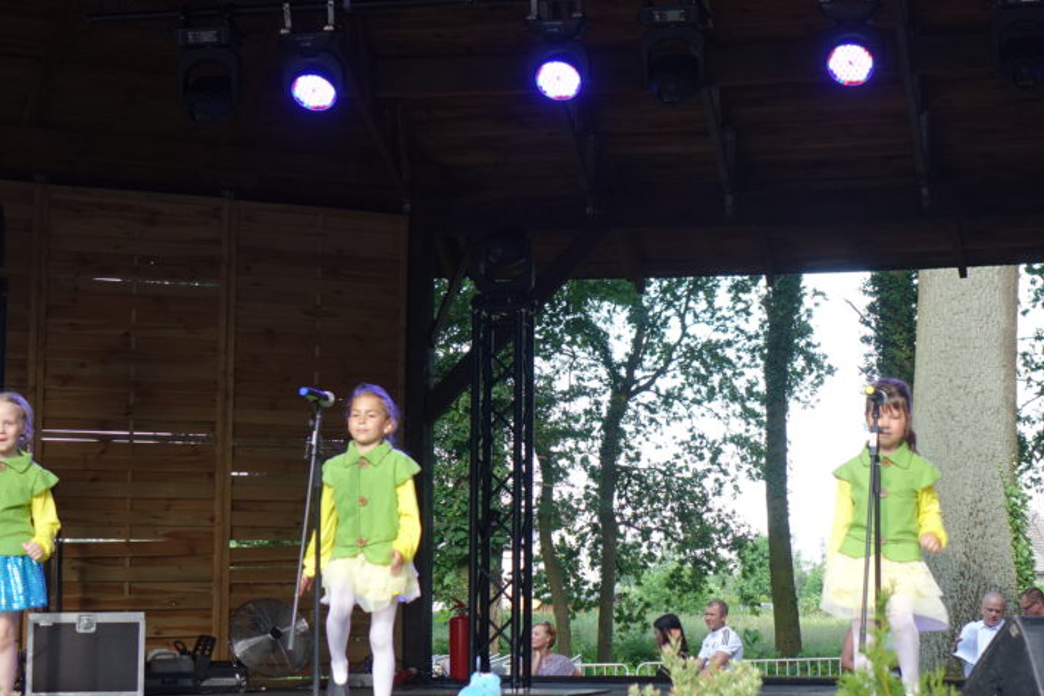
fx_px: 2551
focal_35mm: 88
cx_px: 669
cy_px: 310
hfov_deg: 23.1
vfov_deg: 15.5
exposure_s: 1/160
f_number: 2.8
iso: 125
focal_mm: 22.4
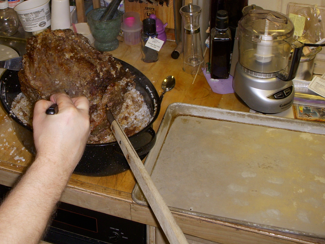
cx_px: 100
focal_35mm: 54
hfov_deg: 35.1
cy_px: 101
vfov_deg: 27.0
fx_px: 507
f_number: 3.3
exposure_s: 1/30
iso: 100
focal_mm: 6.3
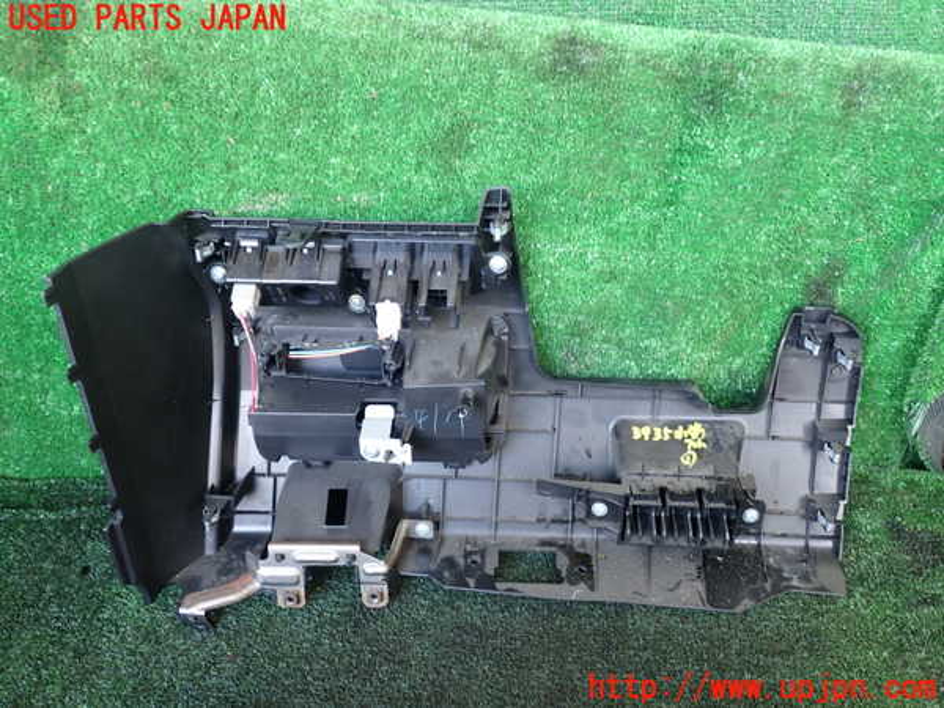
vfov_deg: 46.8
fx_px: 818
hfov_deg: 60.0
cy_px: 354
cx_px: 472
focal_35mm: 30
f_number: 2.3
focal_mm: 5.4
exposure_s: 1/30
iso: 200
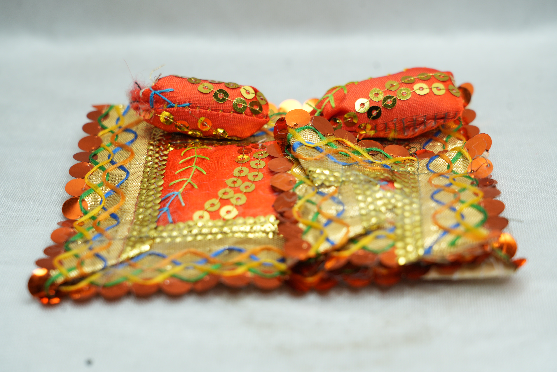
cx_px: 278
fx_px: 1052
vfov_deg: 20.0
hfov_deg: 29.7
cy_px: 186
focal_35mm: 68
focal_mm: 68
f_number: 6.3
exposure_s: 1/80
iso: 250
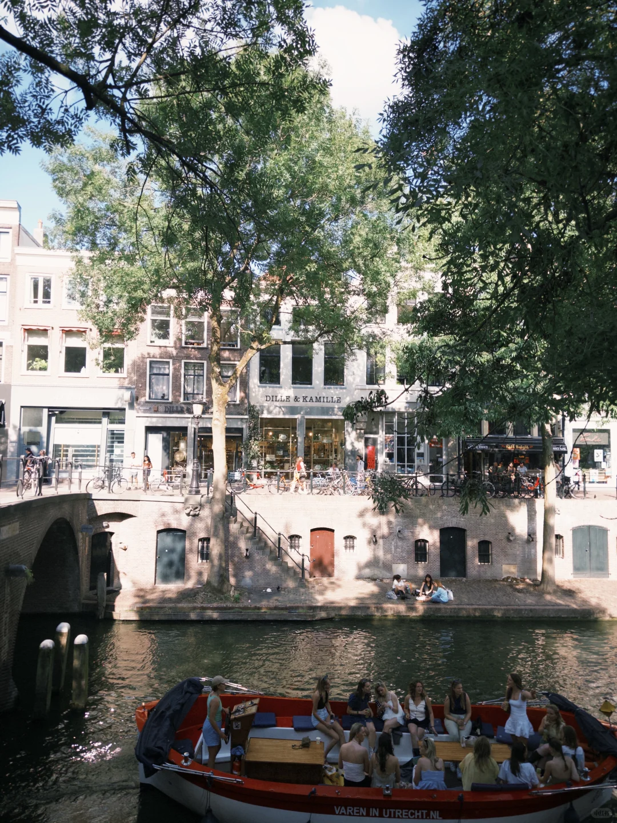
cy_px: 412
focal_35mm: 24
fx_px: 570
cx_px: 308
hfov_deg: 56.8
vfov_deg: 71.6
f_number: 1.78
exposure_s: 1/2410
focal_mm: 6.86
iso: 80
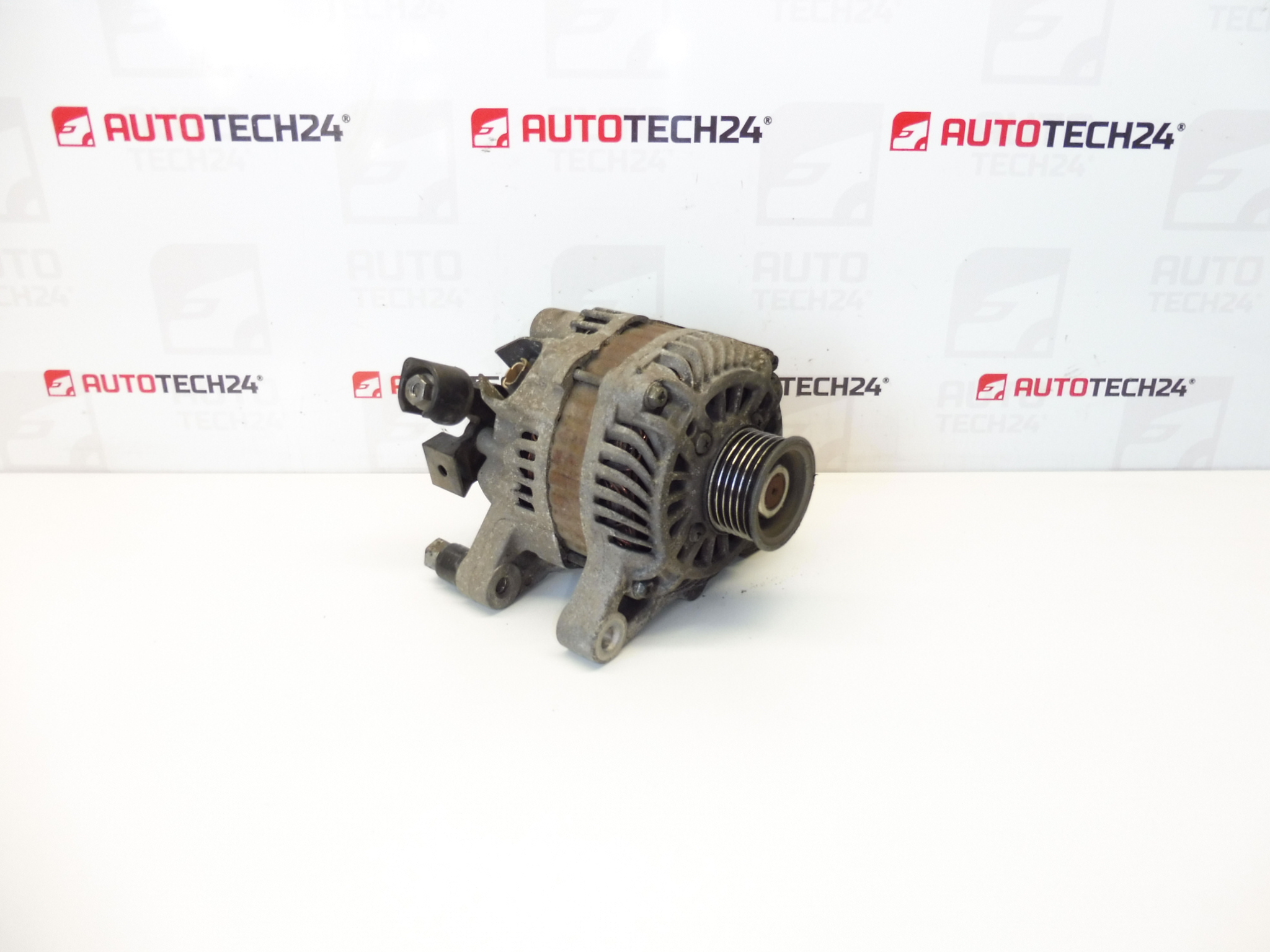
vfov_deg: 54.9
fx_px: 917
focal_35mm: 25
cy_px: 476
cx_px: 635
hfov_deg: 69.4
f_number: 3.3
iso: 200
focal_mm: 4.4
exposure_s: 1/100
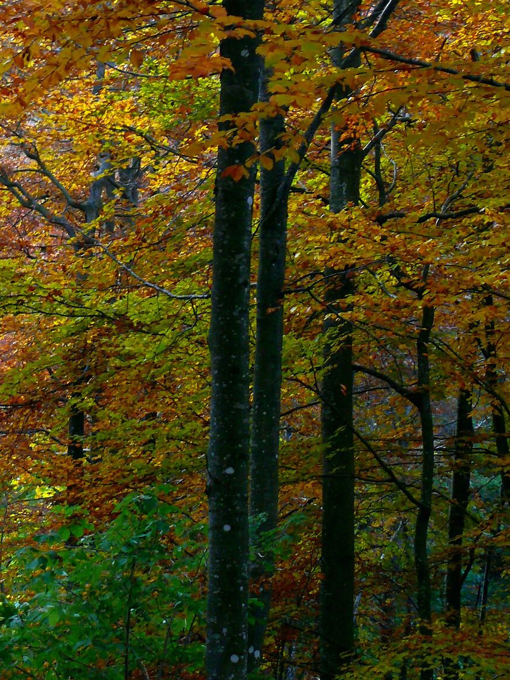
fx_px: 2298
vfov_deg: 16.8
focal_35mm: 117
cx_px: -11
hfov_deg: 12.5
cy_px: 259
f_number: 3.2
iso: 200
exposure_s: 1/30
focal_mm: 11.9
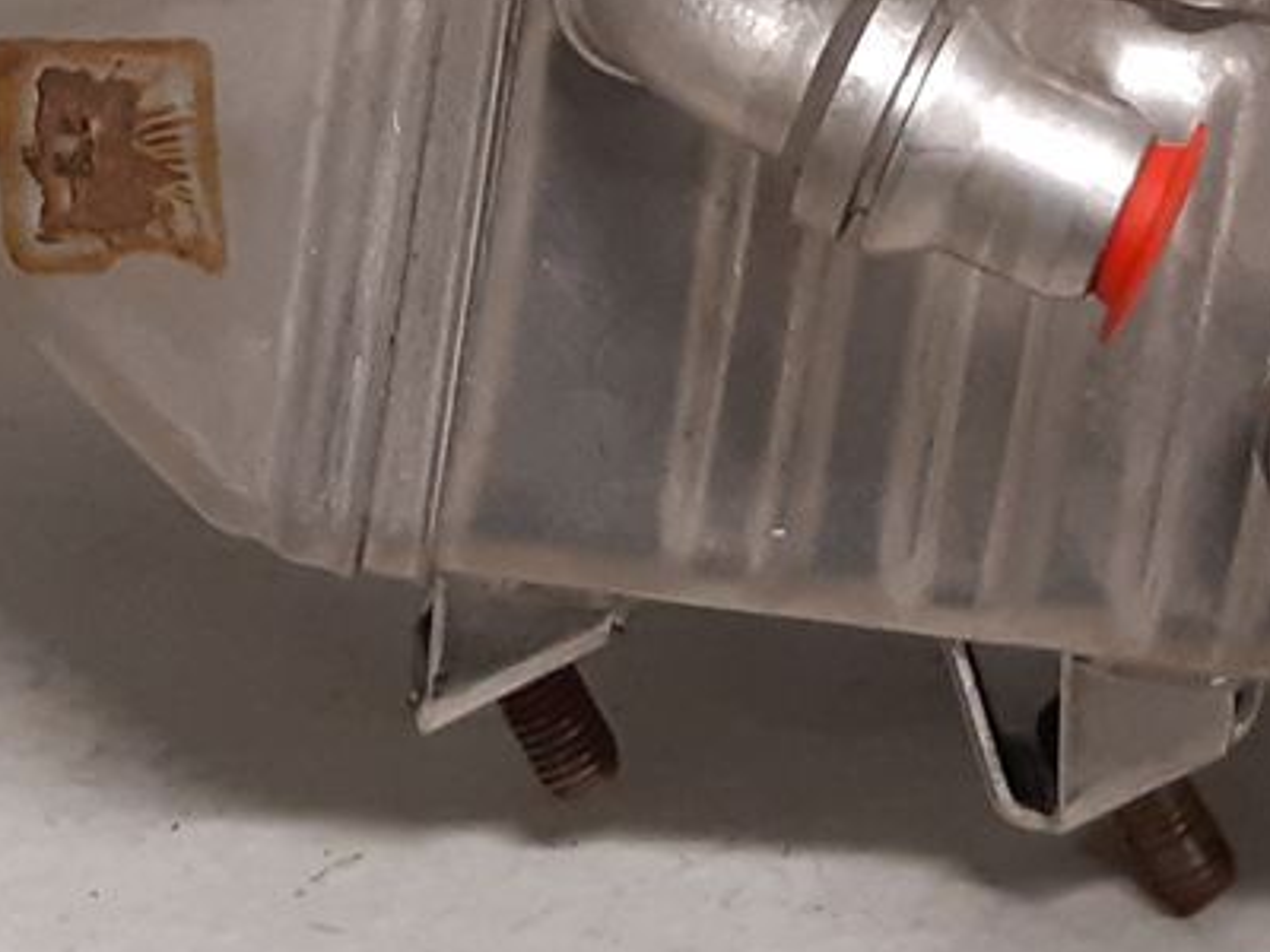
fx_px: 4880
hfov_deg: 14.8
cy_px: -127
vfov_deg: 11.0
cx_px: 629
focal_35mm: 133
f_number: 1.7
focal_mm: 3.93
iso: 200
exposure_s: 1/50
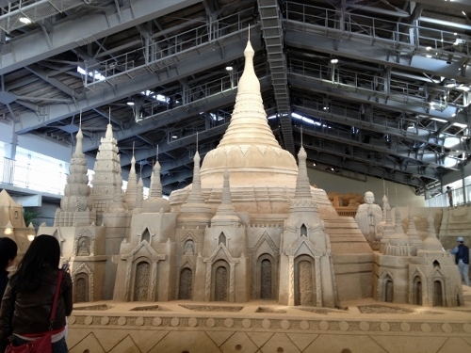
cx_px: 236
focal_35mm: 35
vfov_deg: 40.7
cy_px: 176
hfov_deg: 52.6
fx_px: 476
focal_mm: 4.28
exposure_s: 1/20
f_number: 2.4
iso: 50
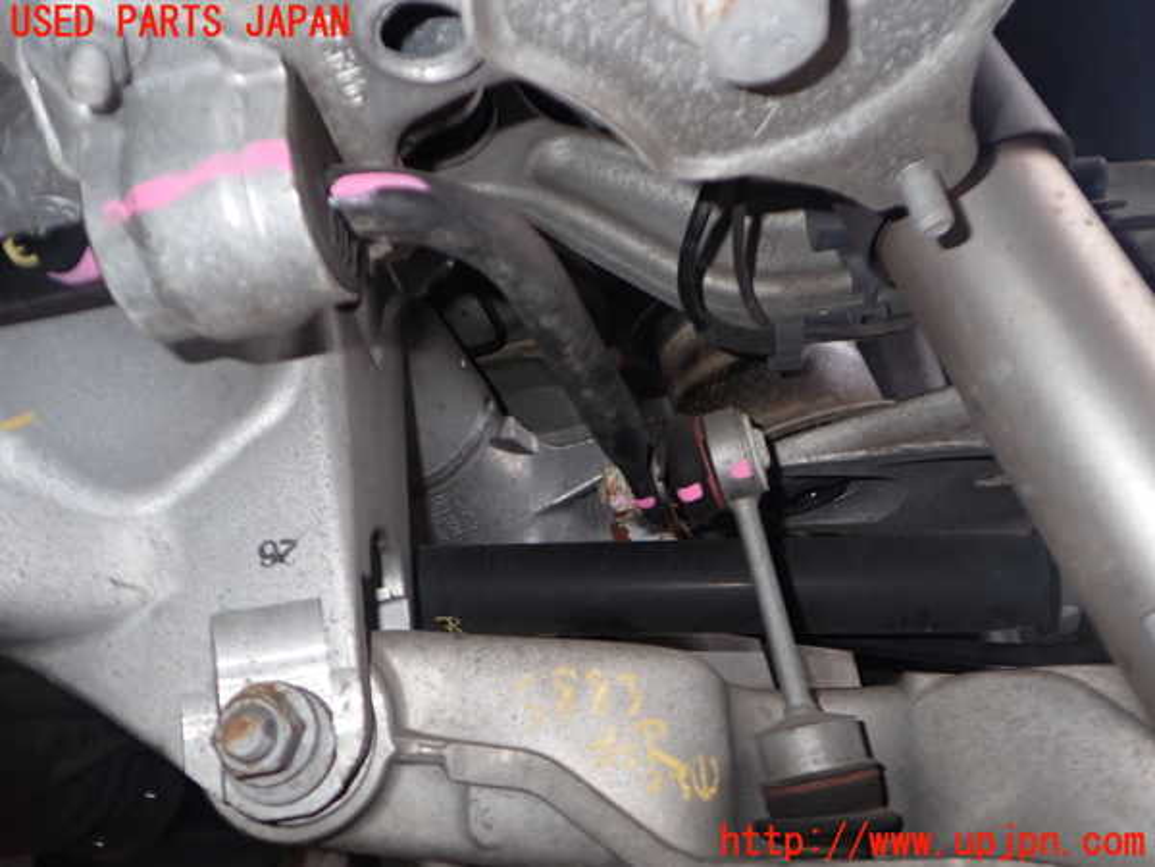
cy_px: 434
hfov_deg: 60.0
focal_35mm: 30
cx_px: 578
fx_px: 1001
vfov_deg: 46.8
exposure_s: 1/30
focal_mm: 5.4
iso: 200
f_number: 6.3
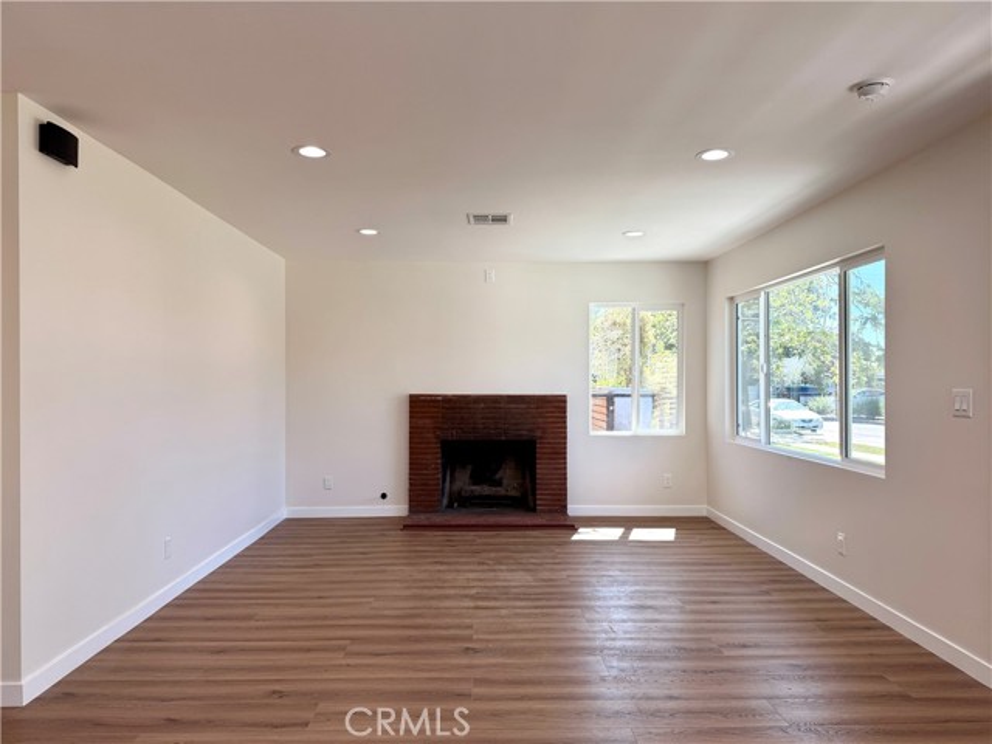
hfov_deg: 71.6
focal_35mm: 24
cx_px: 496
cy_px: 372
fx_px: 688
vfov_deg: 56.8
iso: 100
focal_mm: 6.76
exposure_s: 1/473
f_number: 1.78
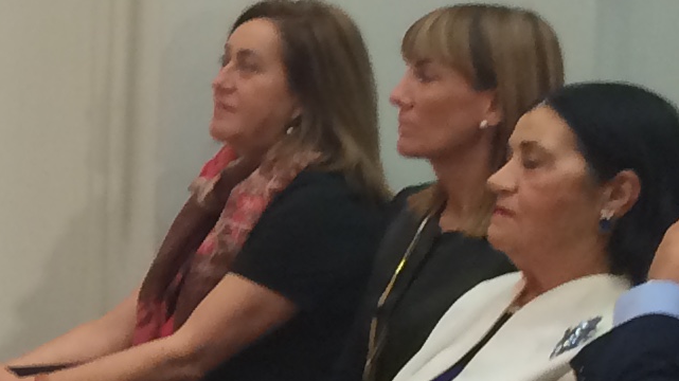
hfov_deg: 12.2
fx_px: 2898
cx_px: -571
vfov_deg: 7.5
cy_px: 226
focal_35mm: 161
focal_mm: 4.15
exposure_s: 1/33
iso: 100
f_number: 2.2
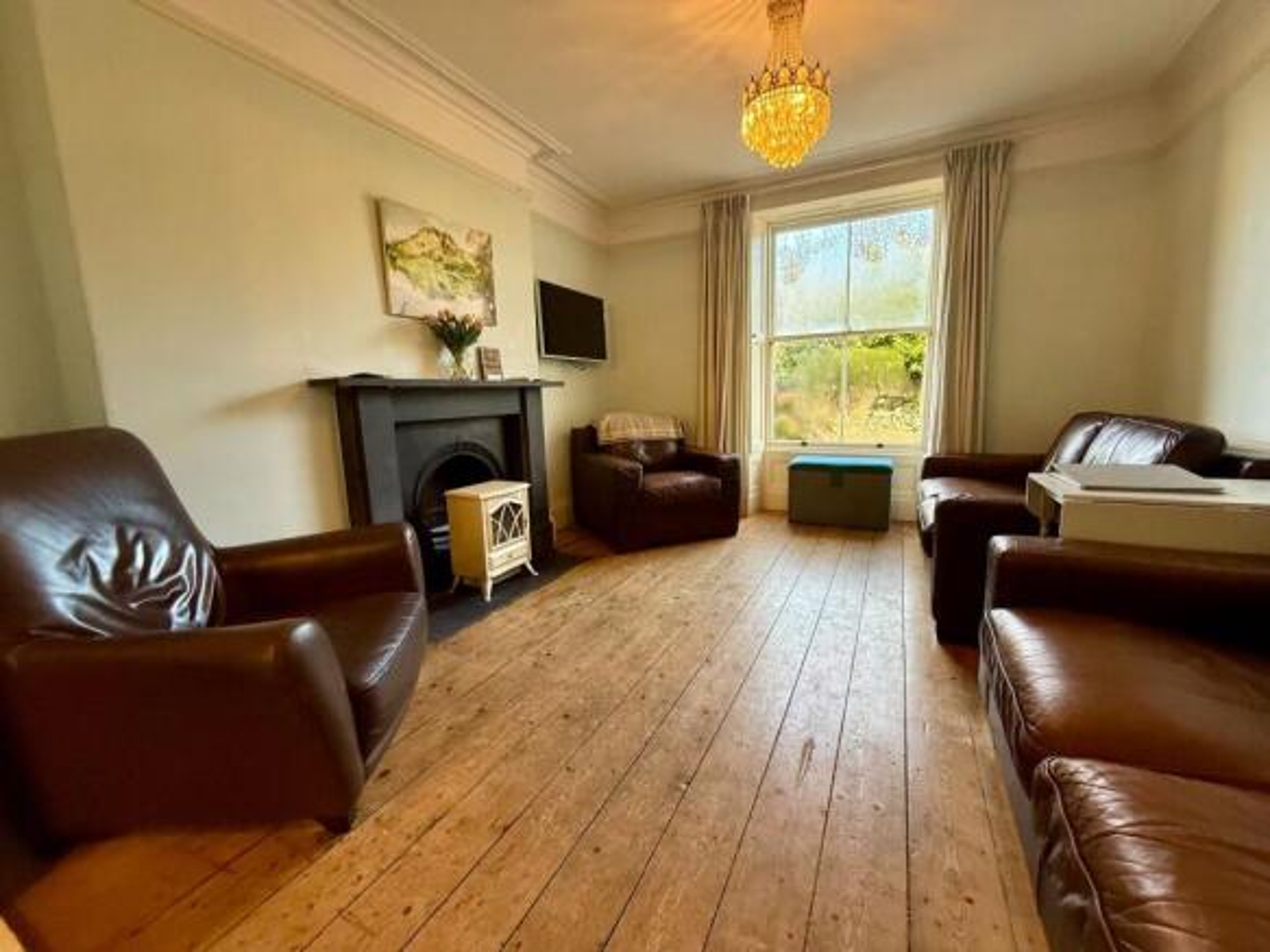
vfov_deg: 85.7
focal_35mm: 14
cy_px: 476
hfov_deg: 102.1
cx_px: 635
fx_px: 514
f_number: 2.2
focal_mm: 2.22
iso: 250
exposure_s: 1/99
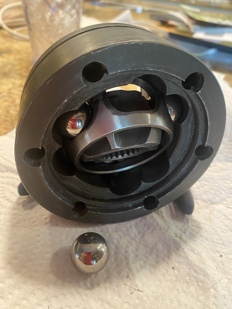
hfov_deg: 53.1
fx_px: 232
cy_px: 154
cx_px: 116
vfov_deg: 67.3
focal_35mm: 26
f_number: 1.8
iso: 400
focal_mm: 4.25
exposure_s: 1/40
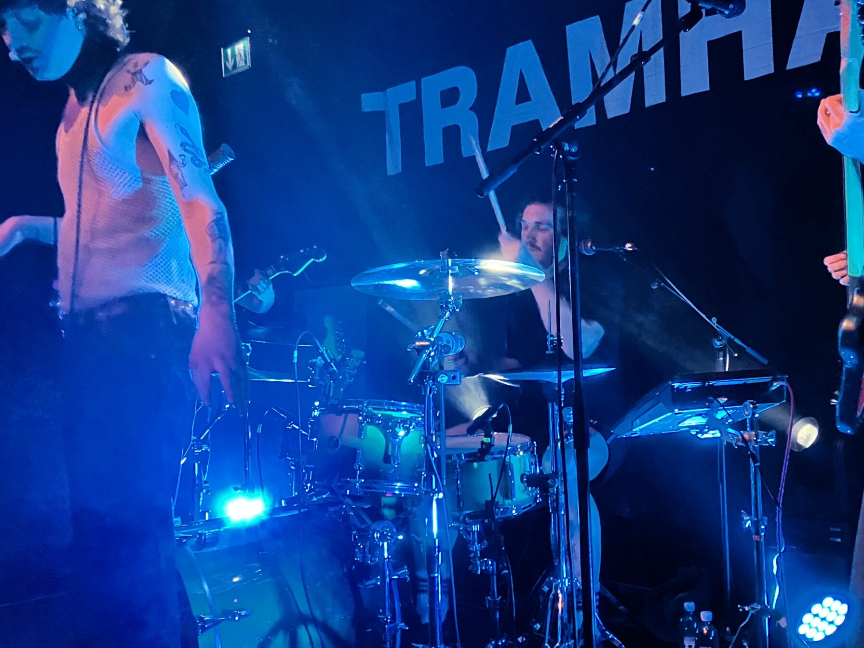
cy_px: 324
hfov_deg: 46.4
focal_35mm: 40
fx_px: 998
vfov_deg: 36.0
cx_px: 543
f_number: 1.8
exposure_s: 1/30
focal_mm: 3.99
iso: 500
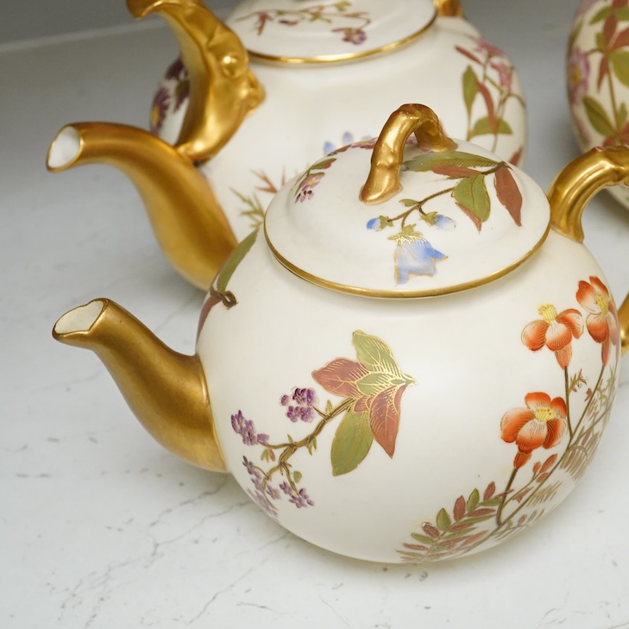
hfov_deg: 28.9
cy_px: 319
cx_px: 408
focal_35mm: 59
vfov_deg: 29.1
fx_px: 1213
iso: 2500
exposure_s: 1/160
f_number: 11
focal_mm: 30
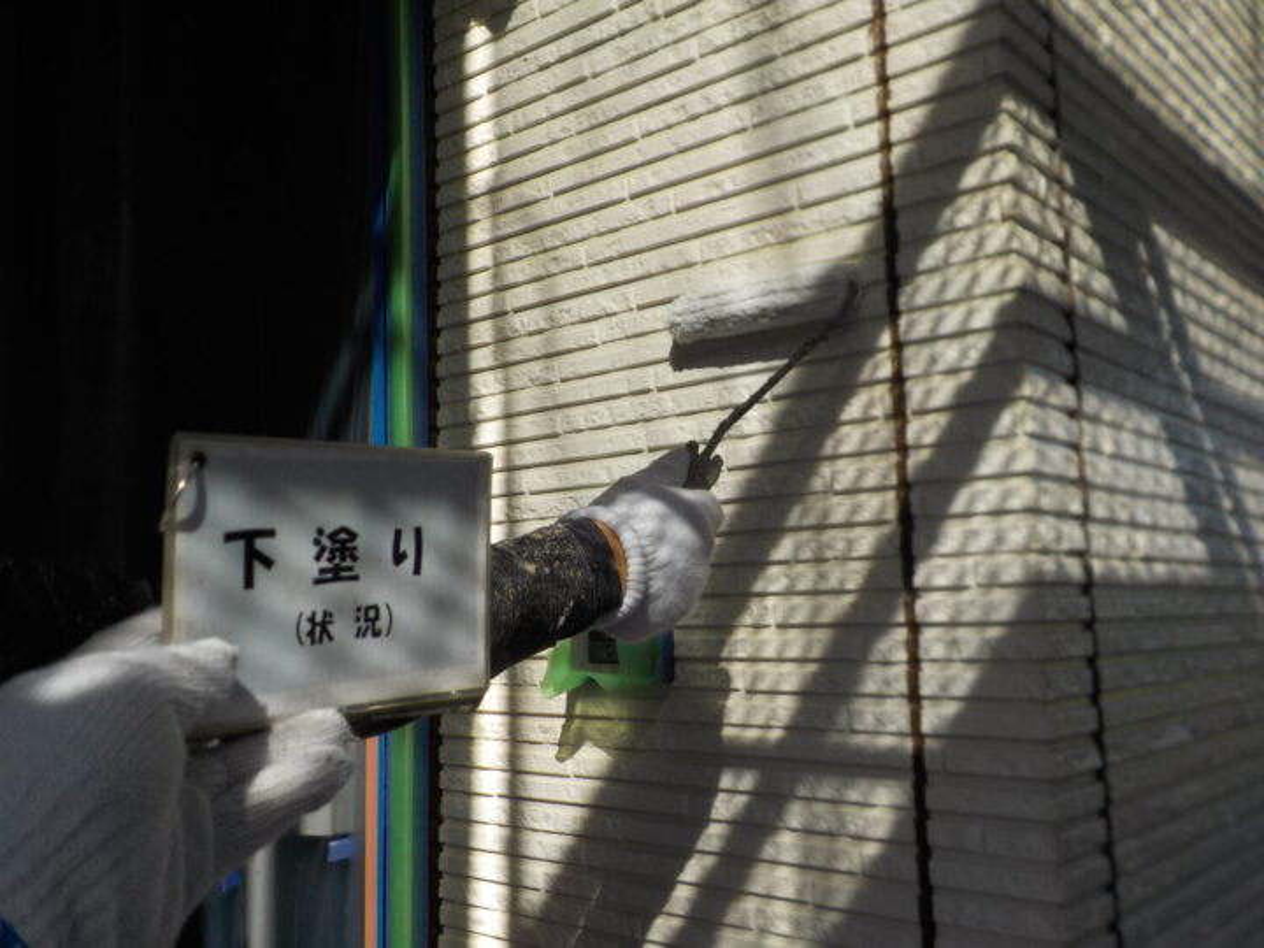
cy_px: 474
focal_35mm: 30
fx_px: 1095
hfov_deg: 60.0
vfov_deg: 46.8
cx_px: 632
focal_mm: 4.1
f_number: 3.3
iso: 125
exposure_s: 1/800
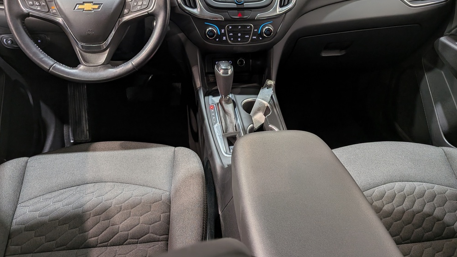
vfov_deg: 42.4
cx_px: 233
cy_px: 89
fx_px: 327
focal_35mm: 27
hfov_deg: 69.9
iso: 26
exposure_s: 1/100
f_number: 1.7
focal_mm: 4.53
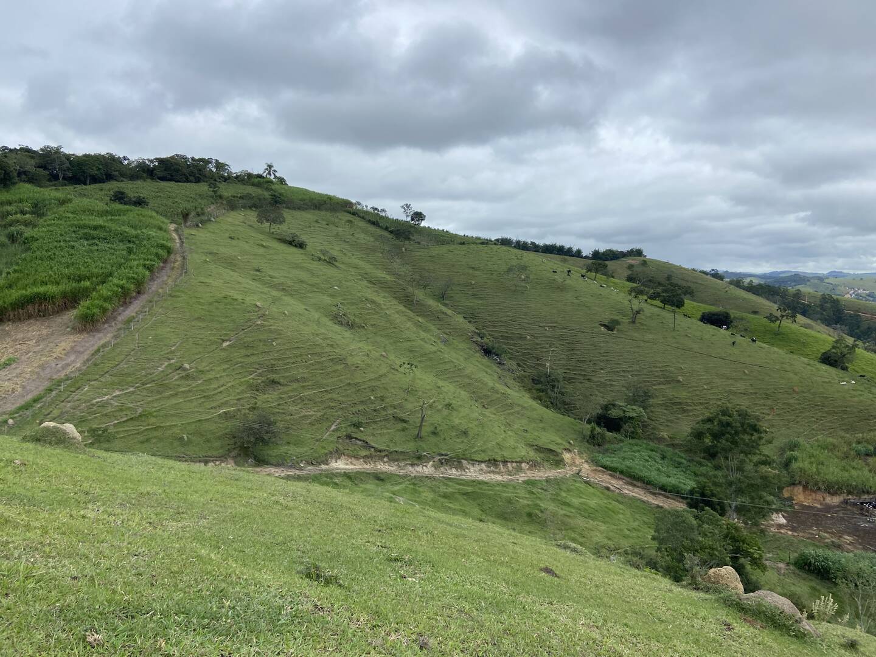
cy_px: 328
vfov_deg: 53.1
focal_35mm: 26
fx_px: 658
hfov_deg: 67.3
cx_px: 438
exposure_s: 1/1135
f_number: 1.8
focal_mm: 4.25
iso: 32
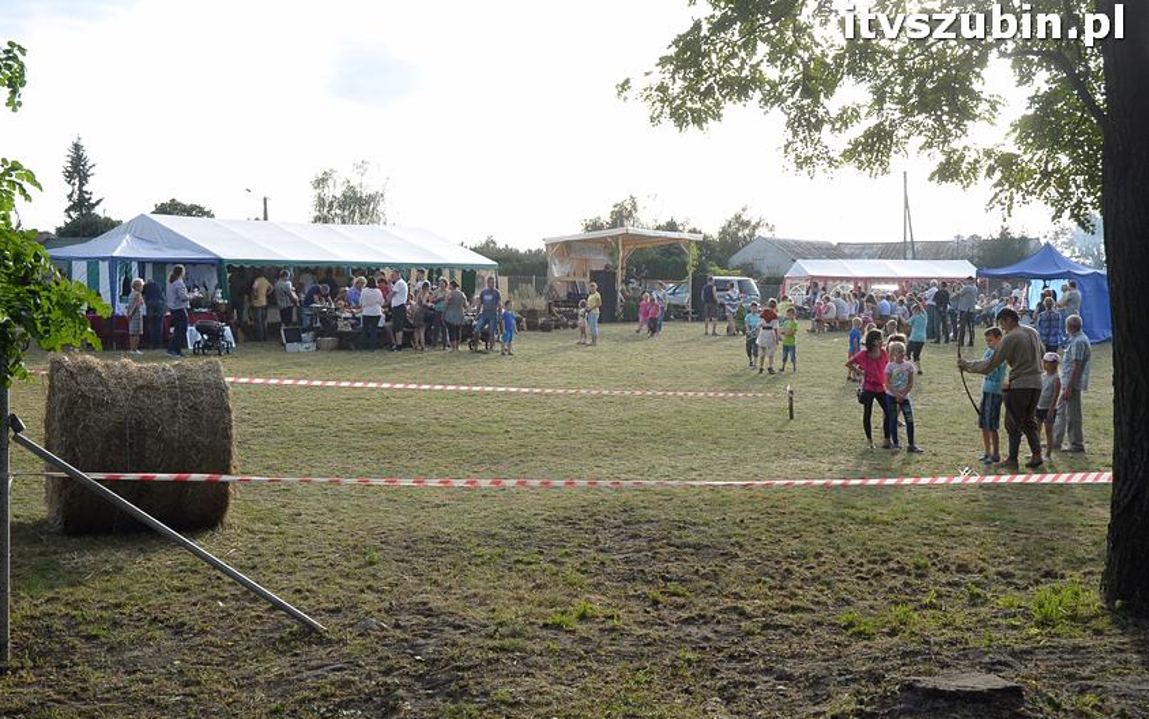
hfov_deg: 47.7
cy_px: 366
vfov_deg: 30.9
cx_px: 572
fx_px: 1300
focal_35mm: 42
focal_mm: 27
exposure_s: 1/400
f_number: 10
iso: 800
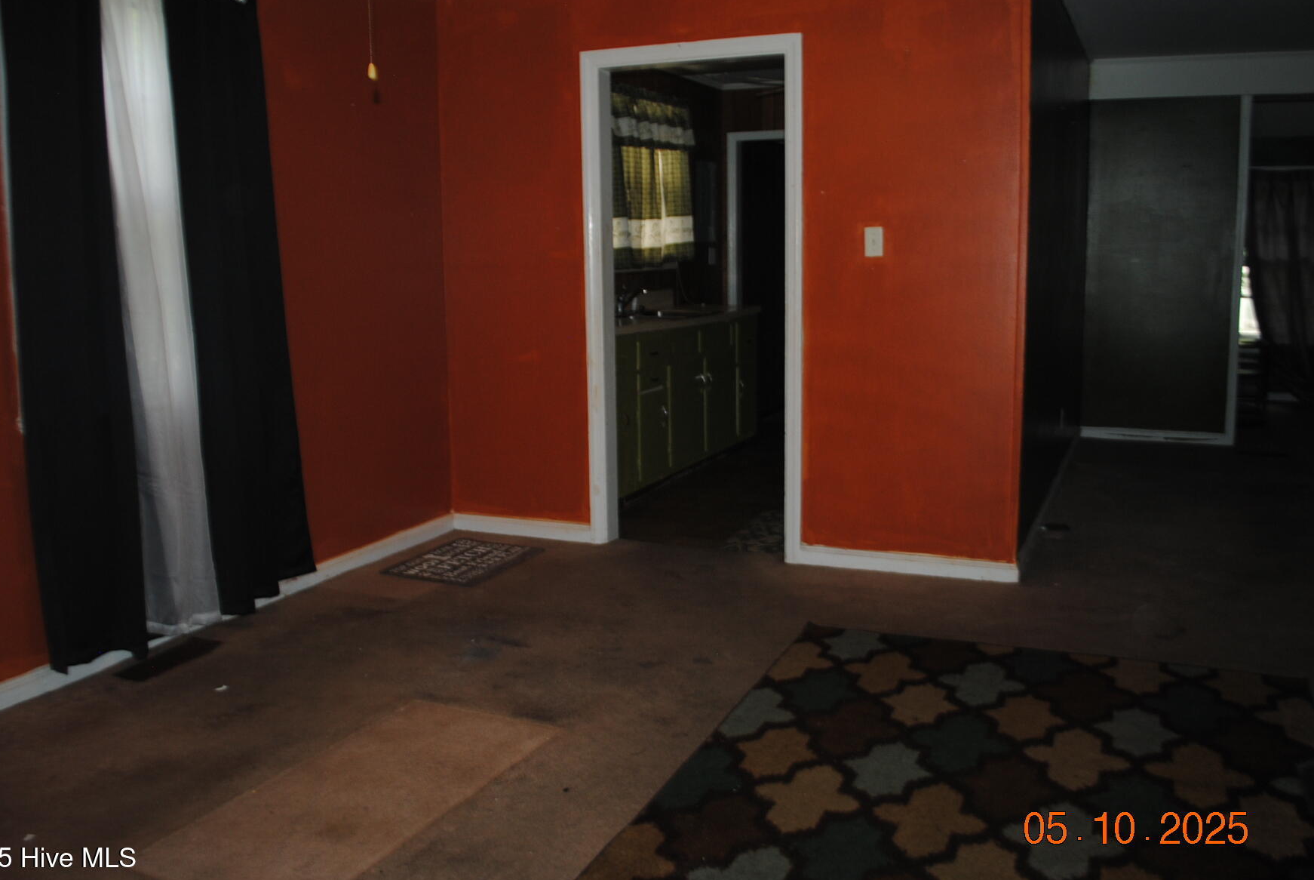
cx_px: 658
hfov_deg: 61.9
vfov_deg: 43.7
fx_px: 1096
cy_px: 413
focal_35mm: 30
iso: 200
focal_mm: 18
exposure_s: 1/60
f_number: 3.5
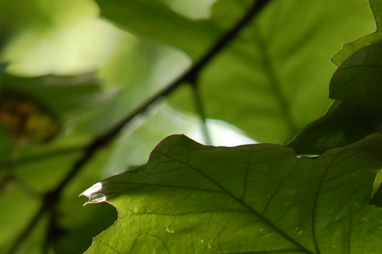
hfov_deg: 2.7
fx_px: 8078
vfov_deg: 1.8
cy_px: 431
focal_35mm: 762
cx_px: 543
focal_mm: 140
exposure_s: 1/640
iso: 400
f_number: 5
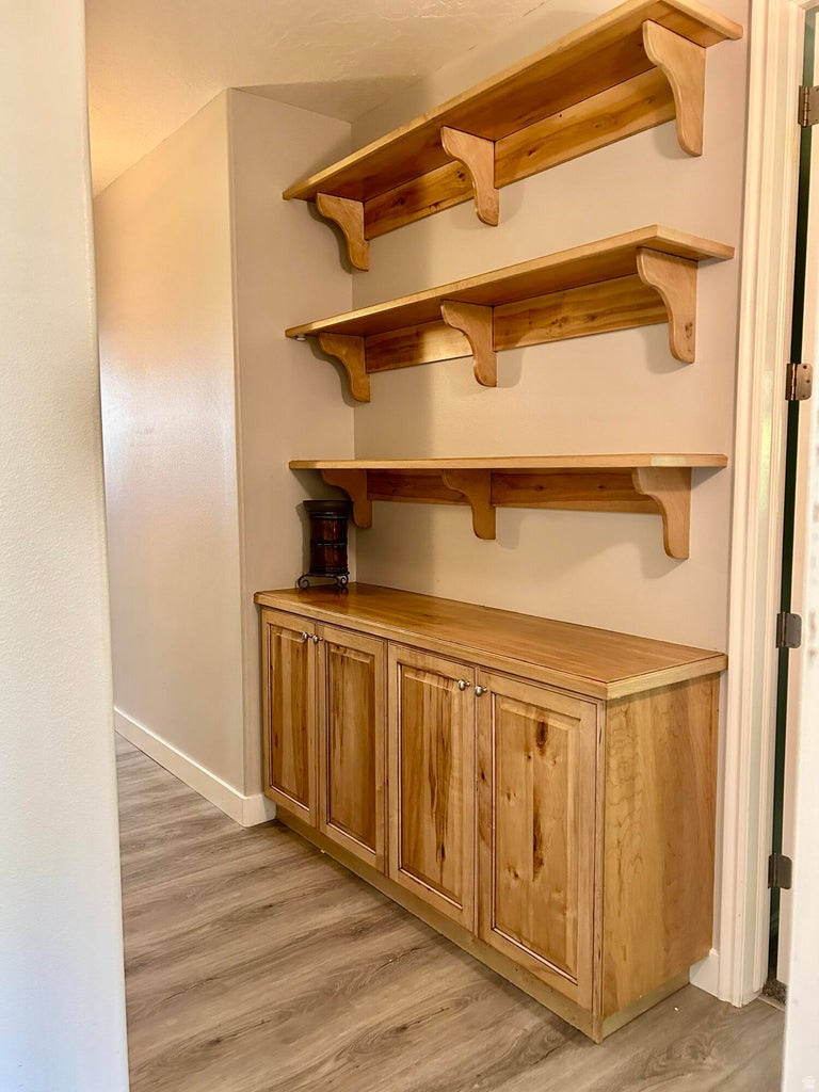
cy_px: 546
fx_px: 820
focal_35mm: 26
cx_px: 410
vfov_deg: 67.3
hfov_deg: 53.1
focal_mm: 5.7
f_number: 1.5
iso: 320
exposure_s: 1/60
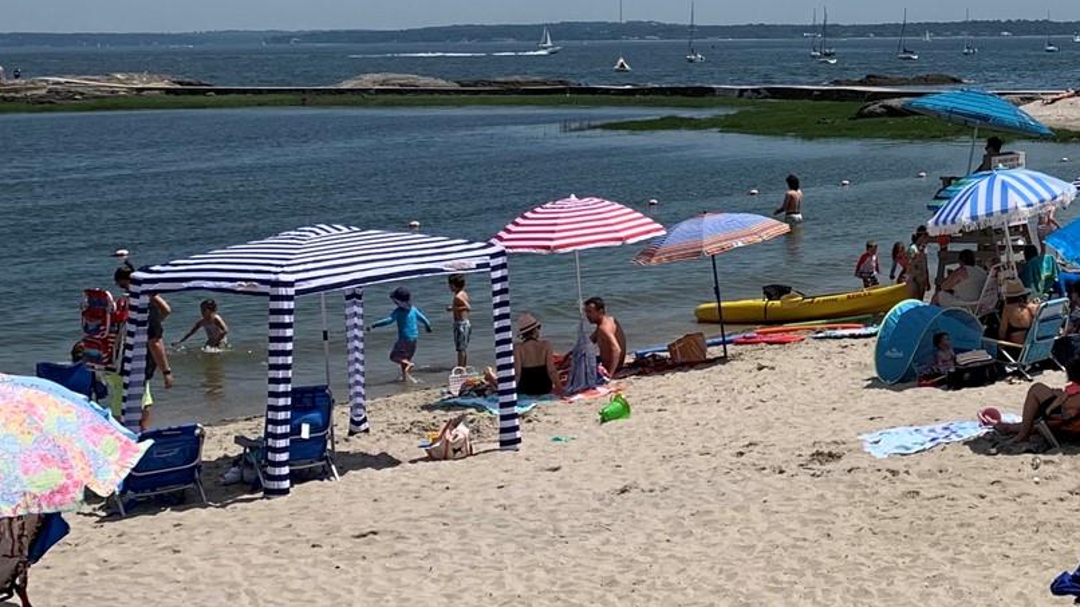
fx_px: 2061
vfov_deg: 16.5
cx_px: 1168
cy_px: 29
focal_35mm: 72
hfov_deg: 27.1
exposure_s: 1/4902
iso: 25
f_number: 1.8
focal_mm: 4.25
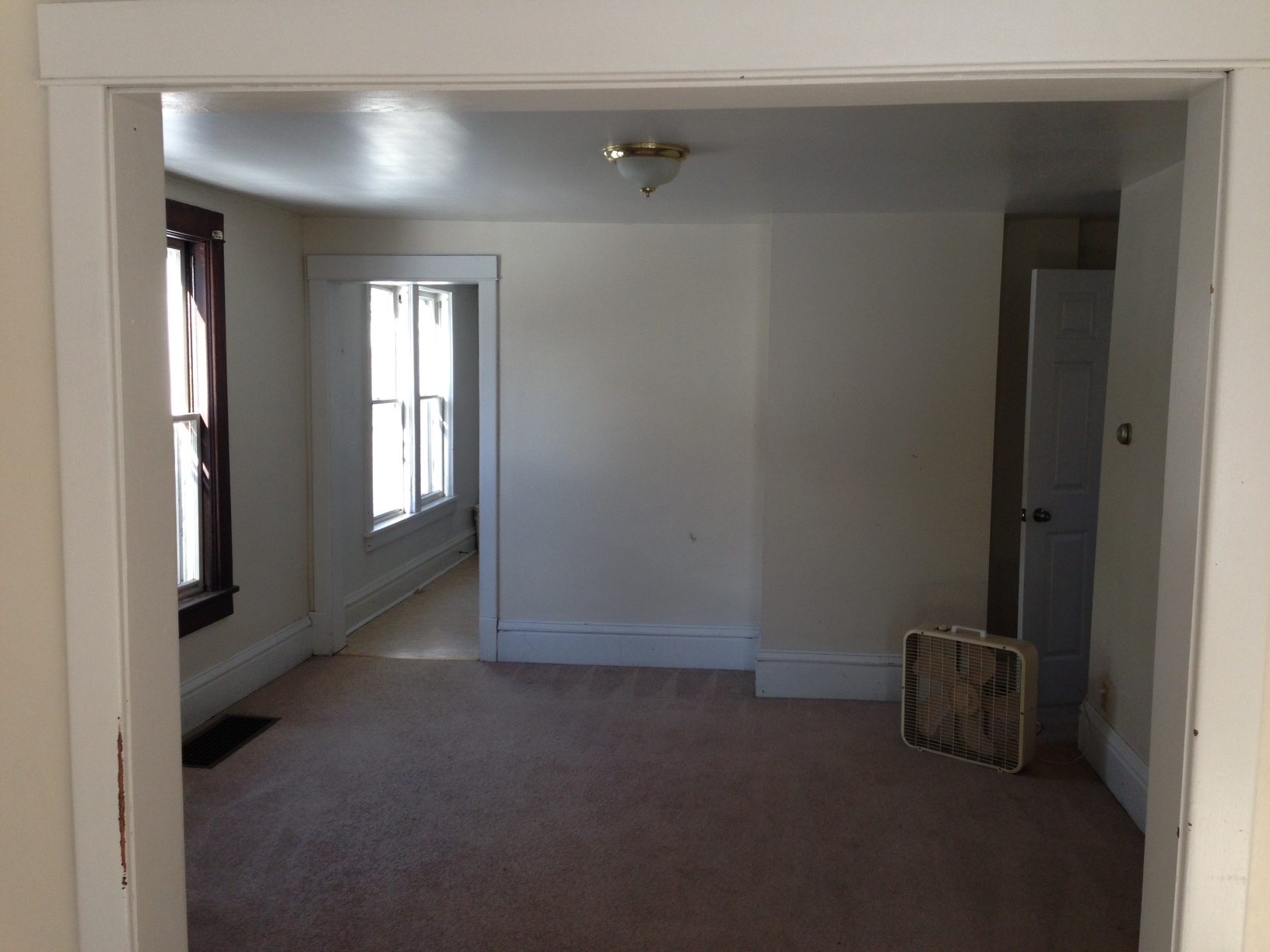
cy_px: 476
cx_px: 635
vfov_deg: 42.9
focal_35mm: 33
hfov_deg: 55.4
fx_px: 1211
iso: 64
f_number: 2.4
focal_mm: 4.13
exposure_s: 1/120
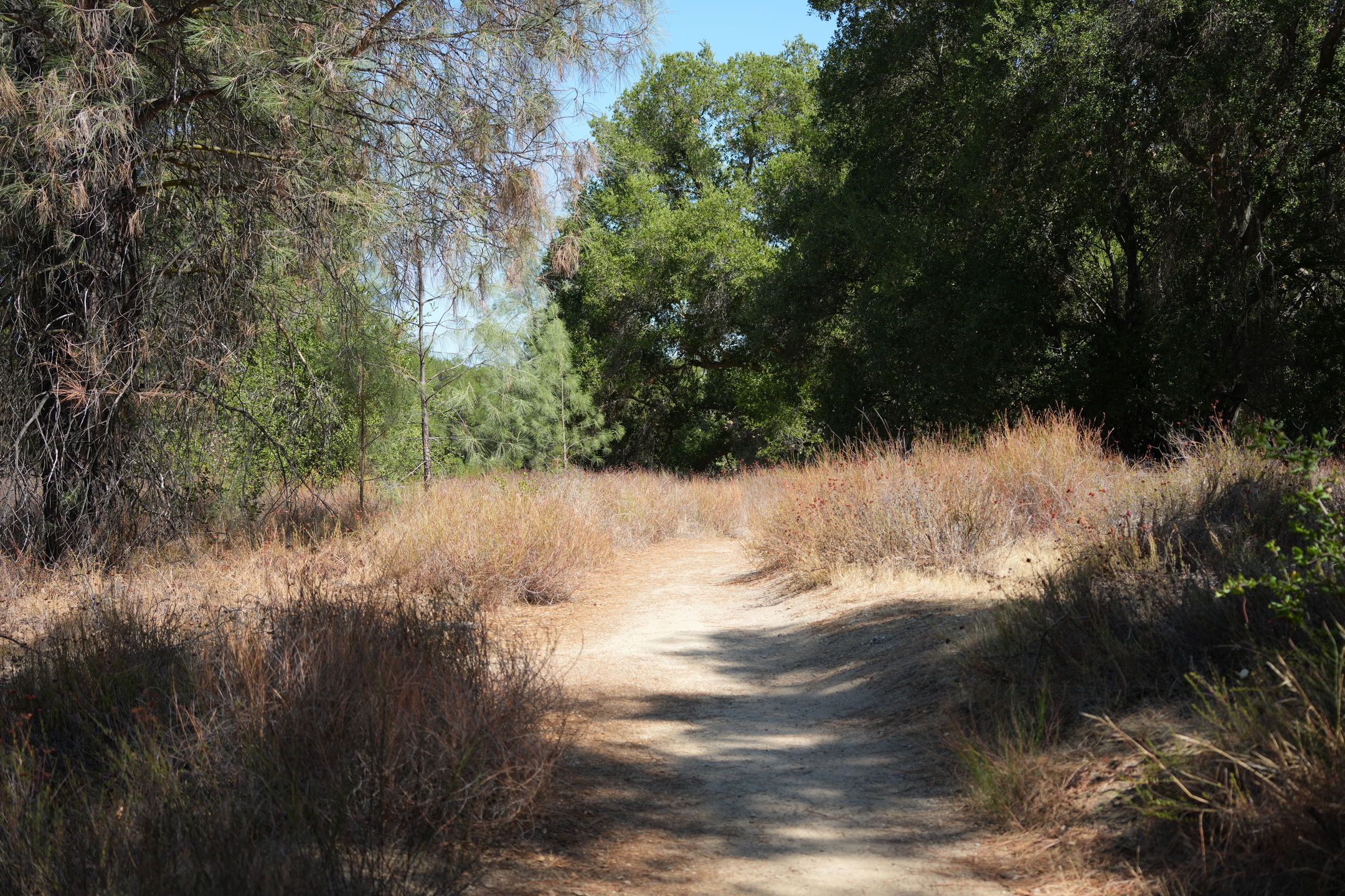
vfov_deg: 27.0
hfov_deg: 39.6
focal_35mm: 50
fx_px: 1868
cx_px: 672
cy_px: 448
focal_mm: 50
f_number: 4.5
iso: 320
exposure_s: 1/1000
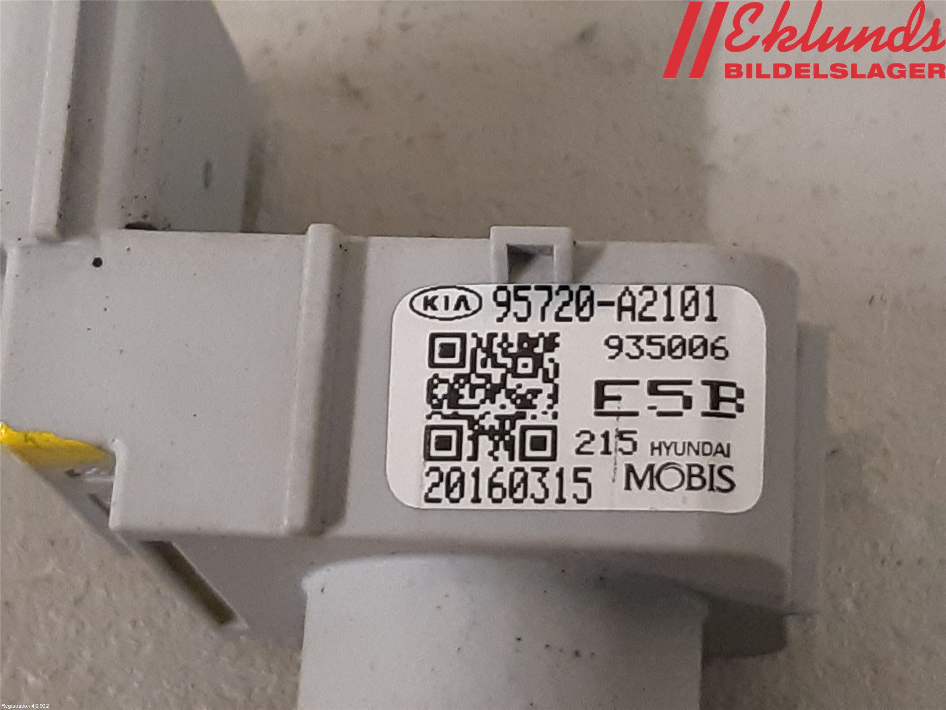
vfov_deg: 53.1
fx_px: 711
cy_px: 355
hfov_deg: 67.3
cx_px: 473
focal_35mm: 26
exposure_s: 1/50
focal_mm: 3.93
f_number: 1.7
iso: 250
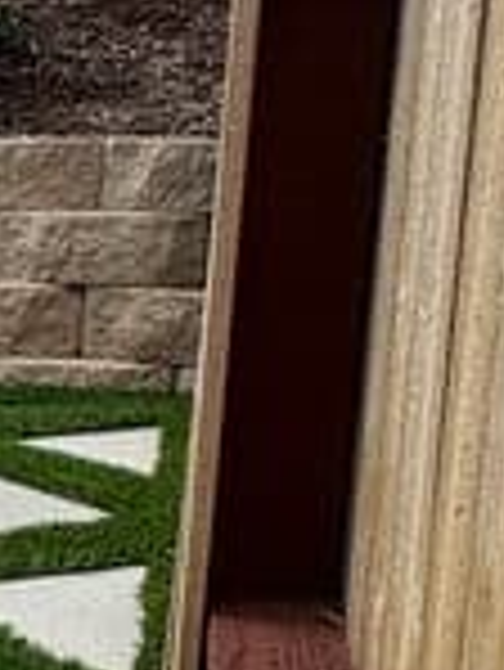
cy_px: 369
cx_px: -914
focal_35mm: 94
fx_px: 1822
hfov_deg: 11.3
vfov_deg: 20.8
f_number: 2.2
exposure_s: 1/1323
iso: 50
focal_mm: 2.22
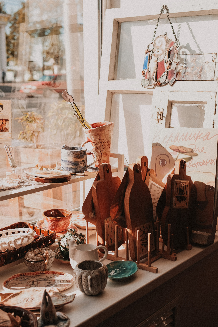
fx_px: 409
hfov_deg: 29.9
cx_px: 109
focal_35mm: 45
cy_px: 164
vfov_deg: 43.6
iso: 160
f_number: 2.8
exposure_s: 1/1000
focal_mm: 30
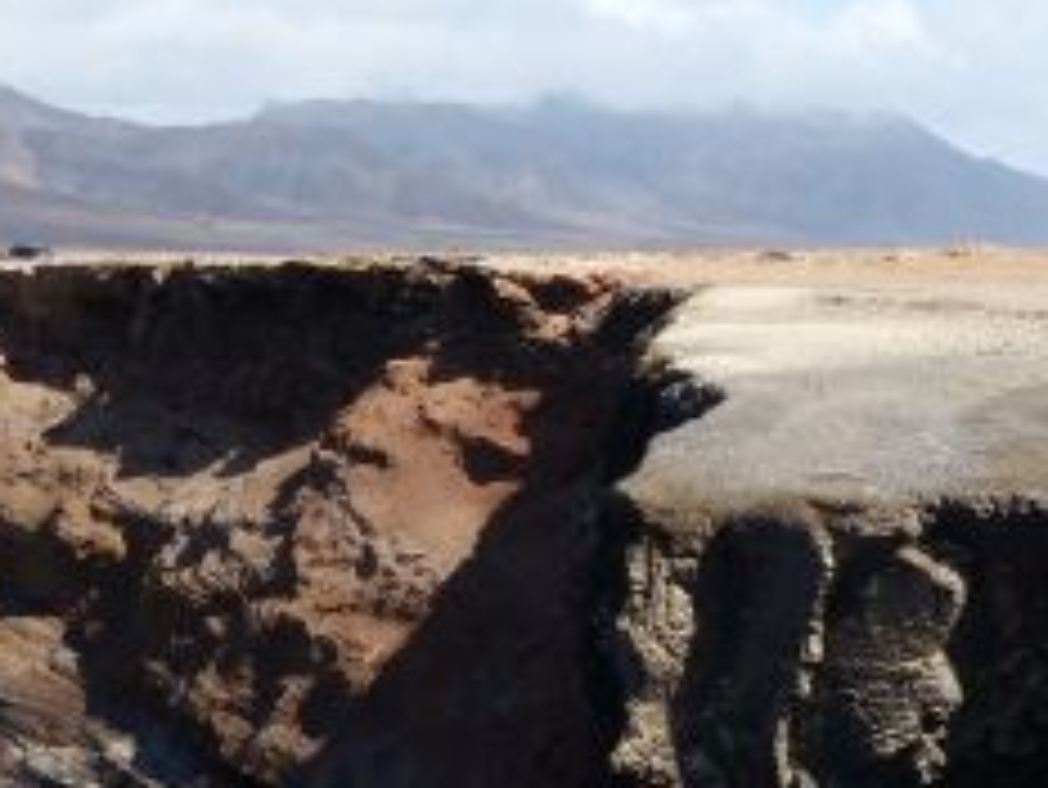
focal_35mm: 101
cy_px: 768
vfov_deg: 14.5
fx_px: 3059
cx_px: 274
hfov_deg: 19.3
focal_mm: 8.4
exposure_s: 1/800
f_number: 4
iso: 100
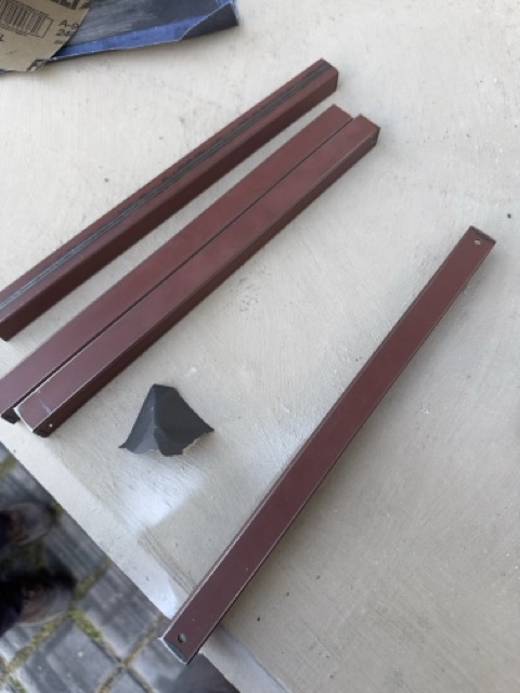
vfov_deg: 71.6
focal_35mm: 24
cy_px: 346
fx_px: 481
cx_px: 260
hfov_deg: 56.8
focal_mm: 6.86
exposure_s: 1/135
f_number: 1.78
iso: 64
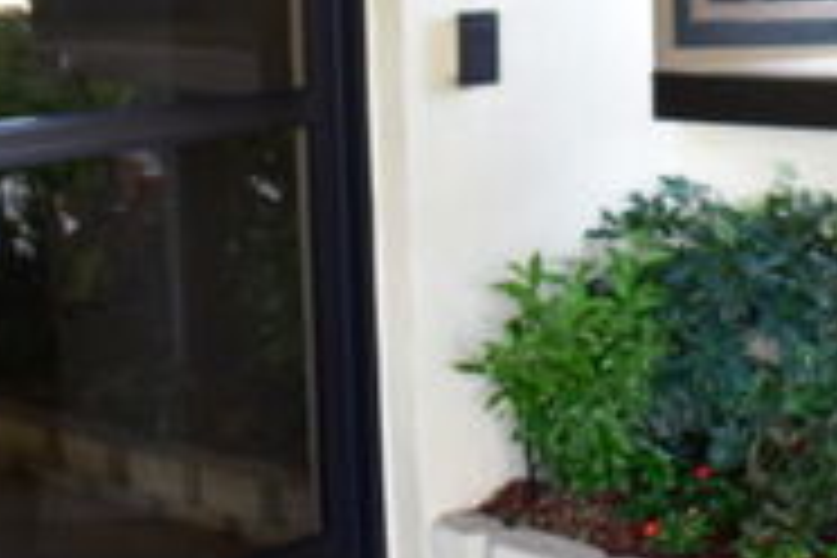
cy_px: -4
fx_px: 1976
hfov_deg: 23.8
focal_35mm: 85
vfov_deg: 15.8
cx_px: 576
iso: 320
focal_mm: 22
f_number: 3.8
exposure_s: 1/60
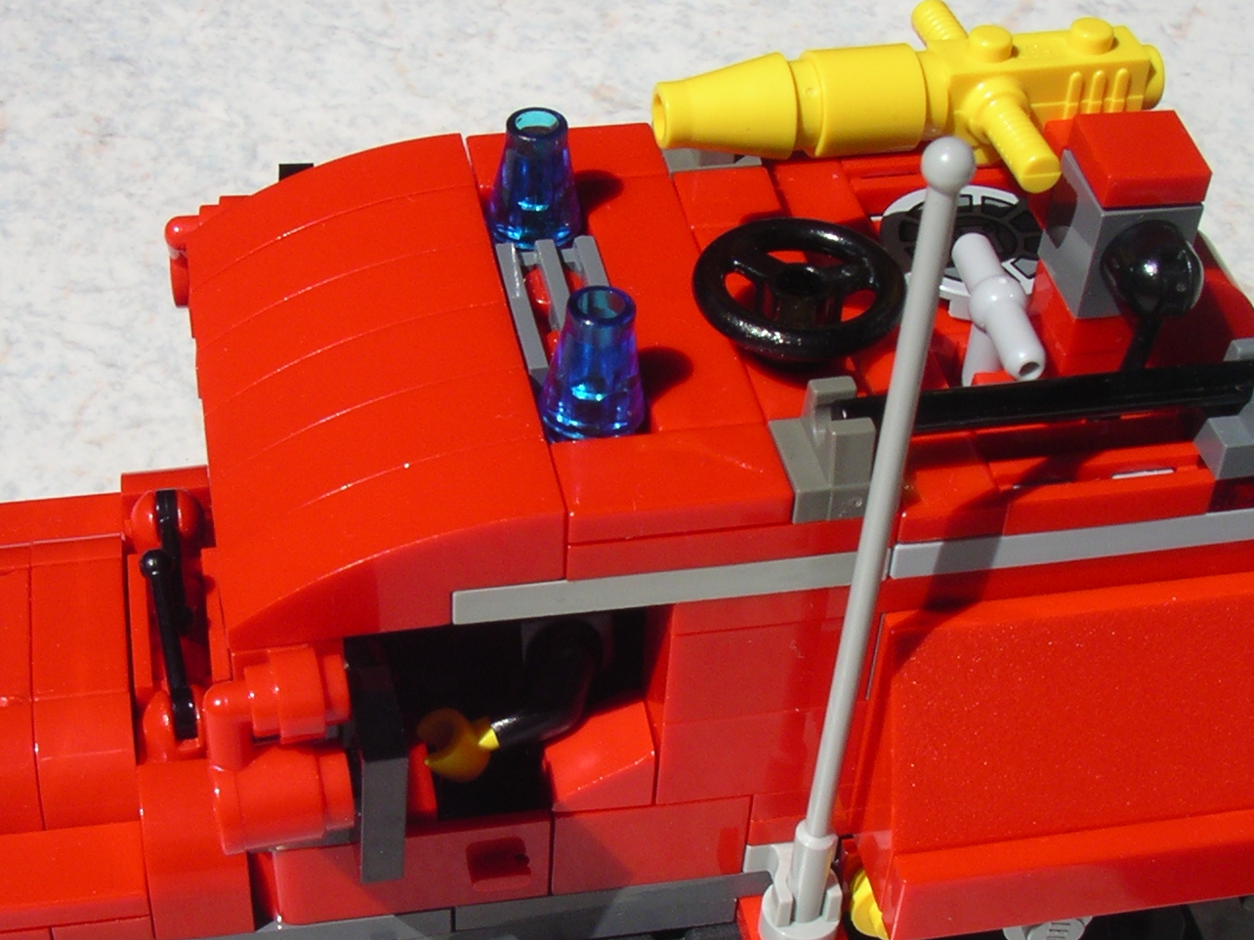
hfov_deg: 32.6
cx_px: 530
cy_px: 651
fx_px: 2137
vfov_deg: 24.7
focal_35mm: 59
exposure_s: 1/250
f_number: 6.9
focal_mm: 5.7
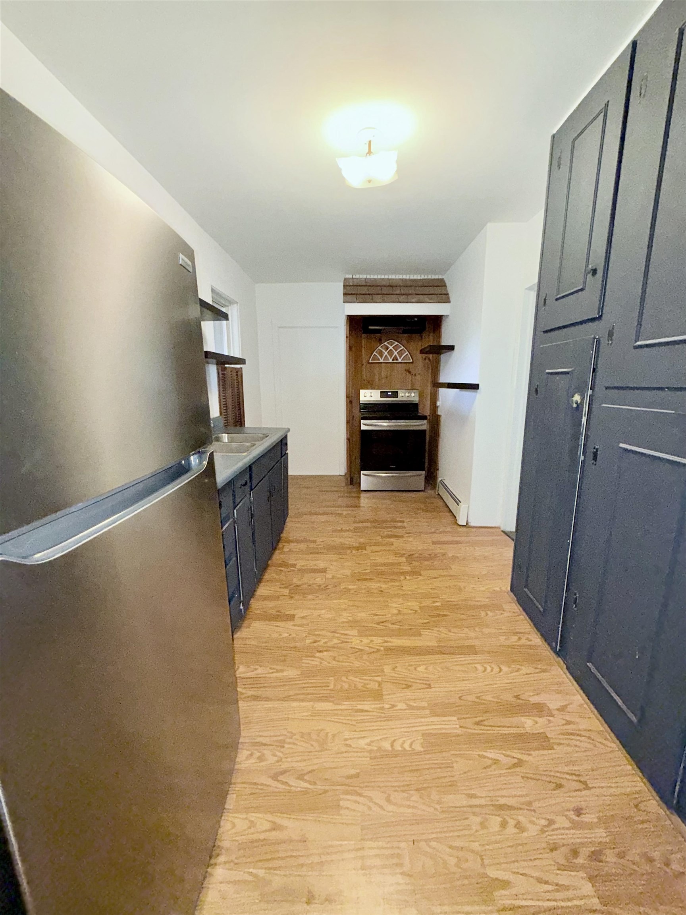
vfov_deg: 102.1
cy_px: 458
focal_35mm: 14
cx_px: 343
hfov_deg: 85.7
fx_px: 370
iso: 320
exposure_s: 1/60
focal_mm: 2.22
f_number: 2.2
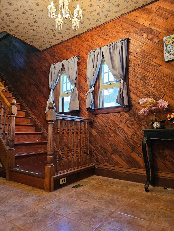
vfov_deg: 73.9
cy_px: 116
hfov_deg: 58.9
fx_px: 154
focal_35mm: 23
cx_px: 87
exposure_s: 1/60
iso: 640
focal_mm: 6.3
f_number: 1.7
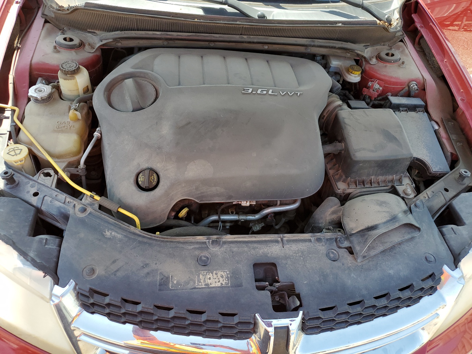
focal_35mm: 26
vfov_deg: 53.1
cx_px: 236
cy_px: 177
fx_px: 355
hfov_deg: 67.3
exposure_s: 1/588
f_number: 1.5
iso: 50
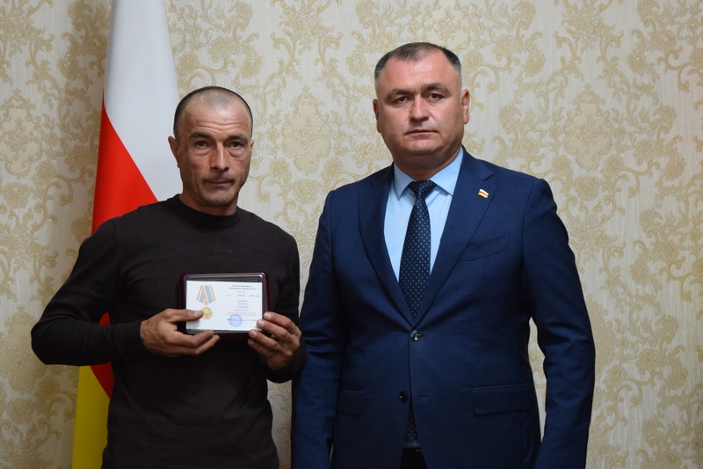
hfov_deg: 28.1
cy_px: 234
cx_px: 352
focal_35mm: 72
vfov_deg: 18.9
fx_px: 1406
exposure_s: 1/60
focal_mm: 48
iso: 1600
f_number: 5.3
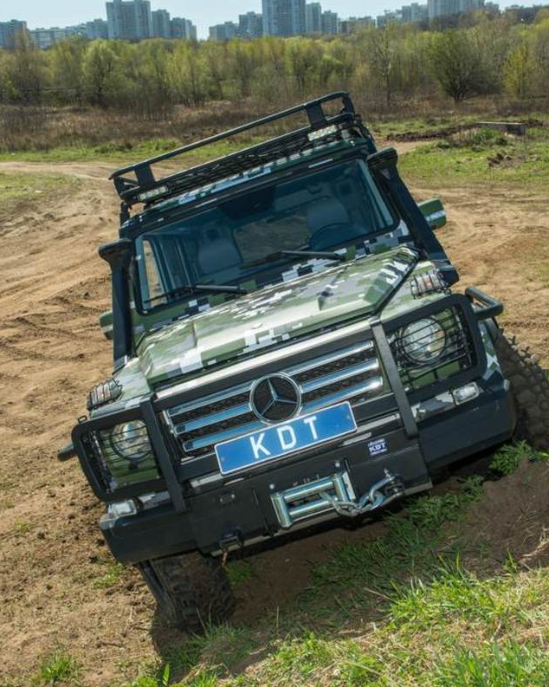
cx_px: 313
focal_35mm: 44
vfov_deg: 42.0
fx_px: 894
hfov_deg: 34.1
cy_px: 343
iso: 200
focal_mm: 31
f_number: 9
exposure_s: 1/320
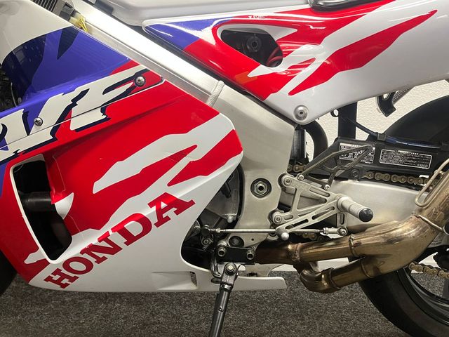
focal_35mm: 26
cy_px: 168
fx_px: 337
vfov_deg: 53.1
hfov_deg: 67.3
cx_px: 224
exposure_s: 1/50
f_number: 1.6
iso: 400
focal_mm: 5.1
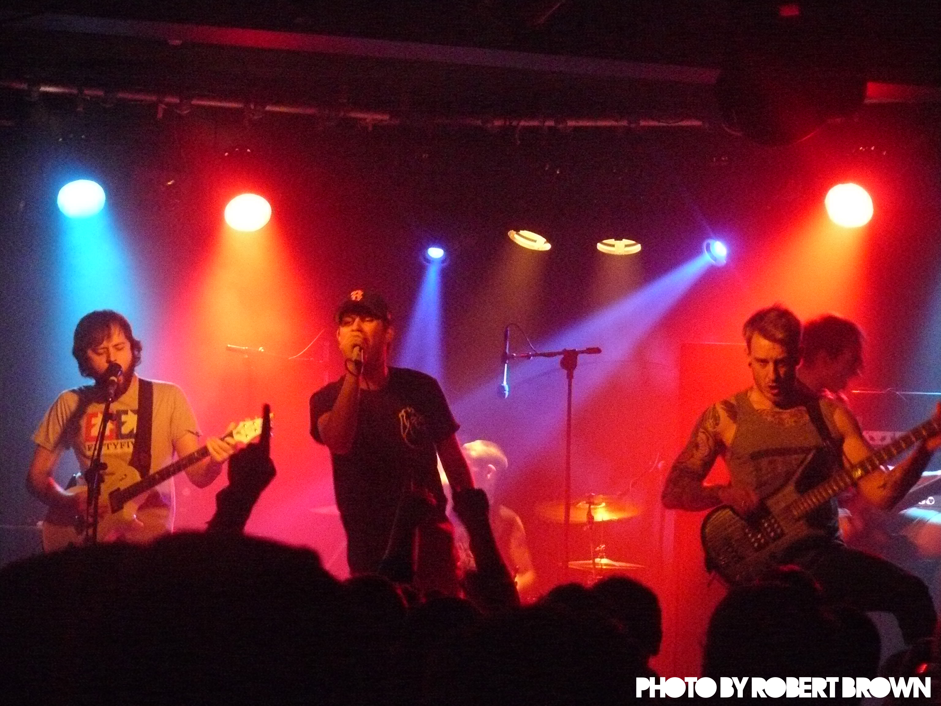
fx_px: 3181
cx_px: 470
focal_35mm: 117
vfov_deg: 12.7
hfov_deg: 16.8
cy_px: 353
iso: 800
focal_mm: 19.5
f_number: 3.2
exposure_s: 1/15
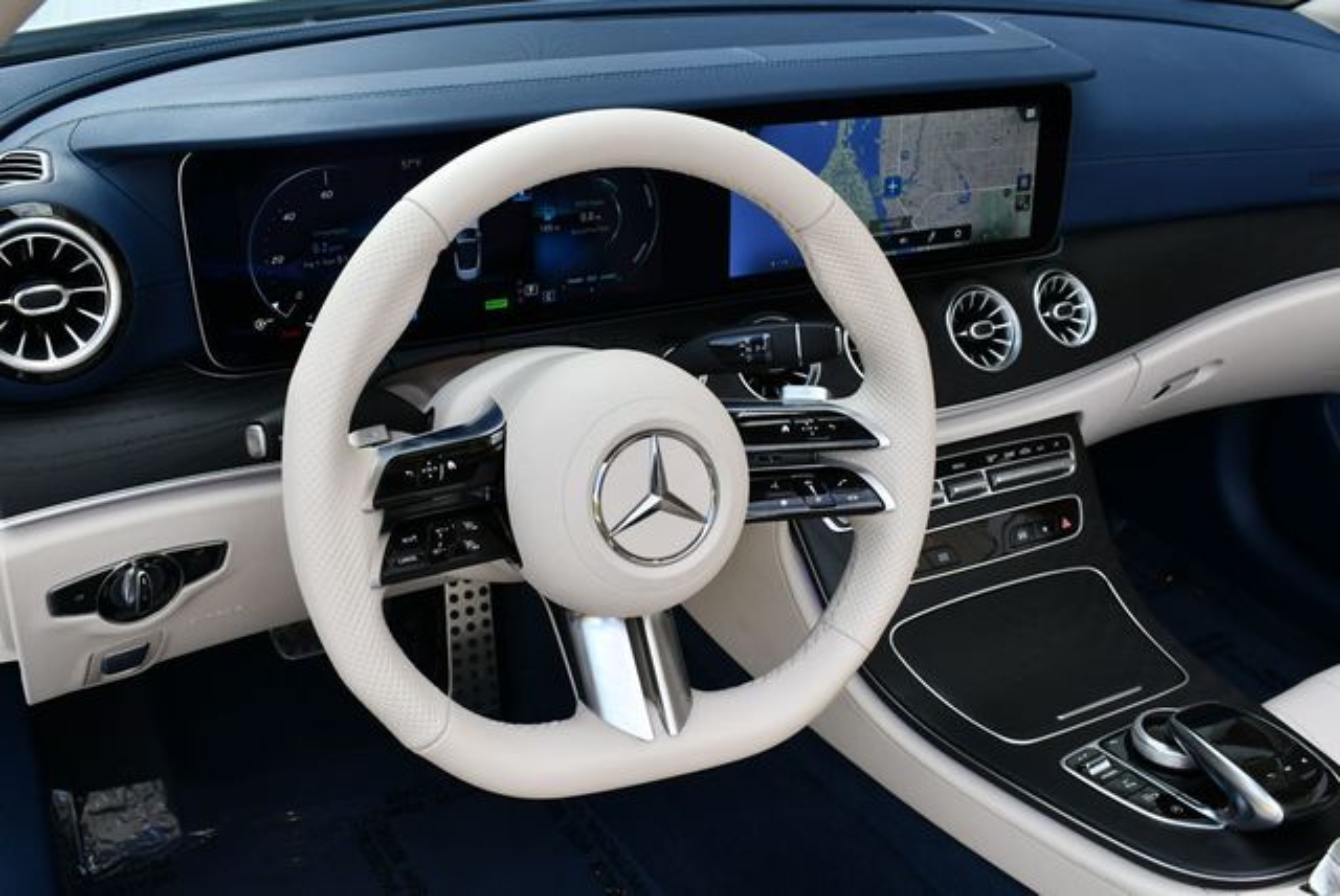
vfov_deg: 36.9
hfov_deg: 53.1
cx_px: 670
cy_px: 448
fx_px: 1341
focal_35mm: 36
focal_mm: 18
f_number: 5.6
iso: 360
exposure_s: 1/250
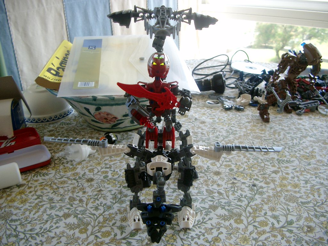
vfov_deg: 38.7
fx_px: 351
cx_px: 164
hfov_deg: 50.1
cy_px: 123
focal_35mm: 37
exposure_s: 1/320
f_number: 2.6
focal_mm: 7.6
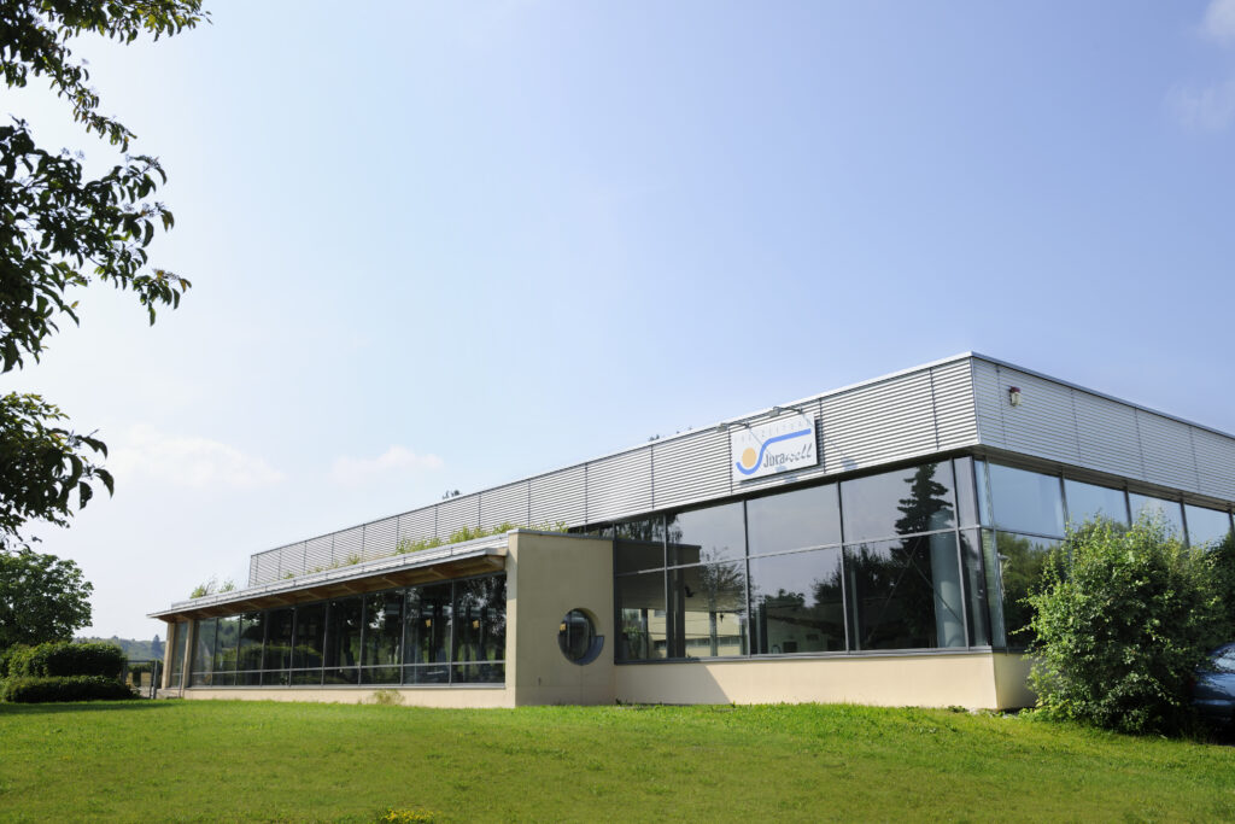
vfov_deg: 42.3
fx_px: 1064
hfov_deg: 60.3
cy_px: 412
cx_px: 618
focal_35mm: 31
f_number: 9
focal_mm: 31
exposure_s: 1/125
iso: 100
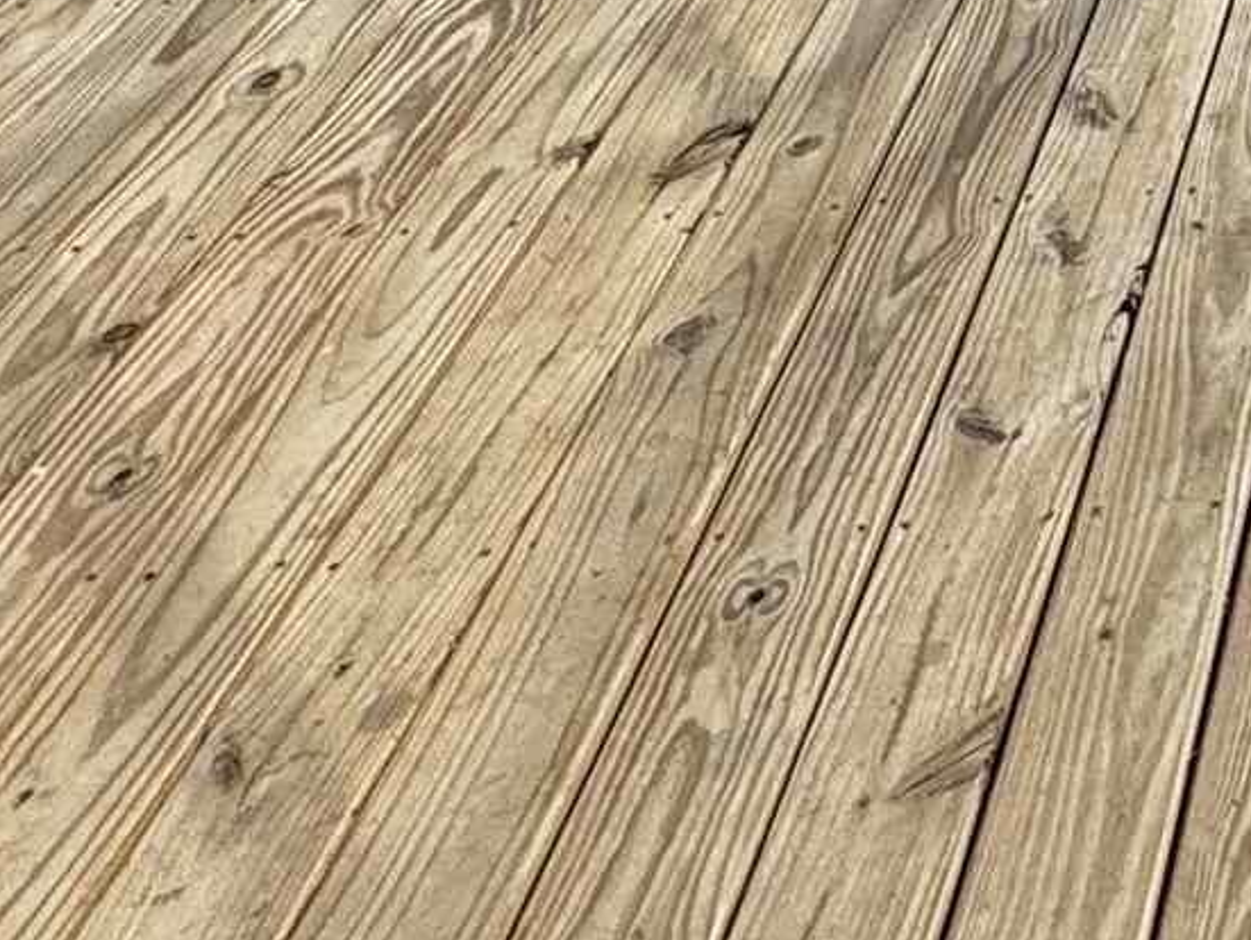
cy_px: -945
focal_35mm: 78
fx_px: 2821
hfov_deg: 20.4
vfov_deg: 15.2
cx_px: 2014
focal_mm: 2.22
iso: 50
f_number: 2.2
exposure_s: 1/2415
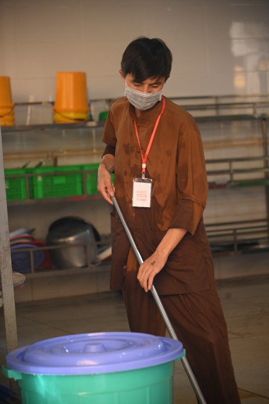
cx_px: 134
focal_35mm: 105
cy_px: 202
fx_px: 1179
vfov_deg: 19.5
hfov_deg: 13.0
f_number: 4
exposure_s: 1/250
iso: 4000
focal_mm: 105
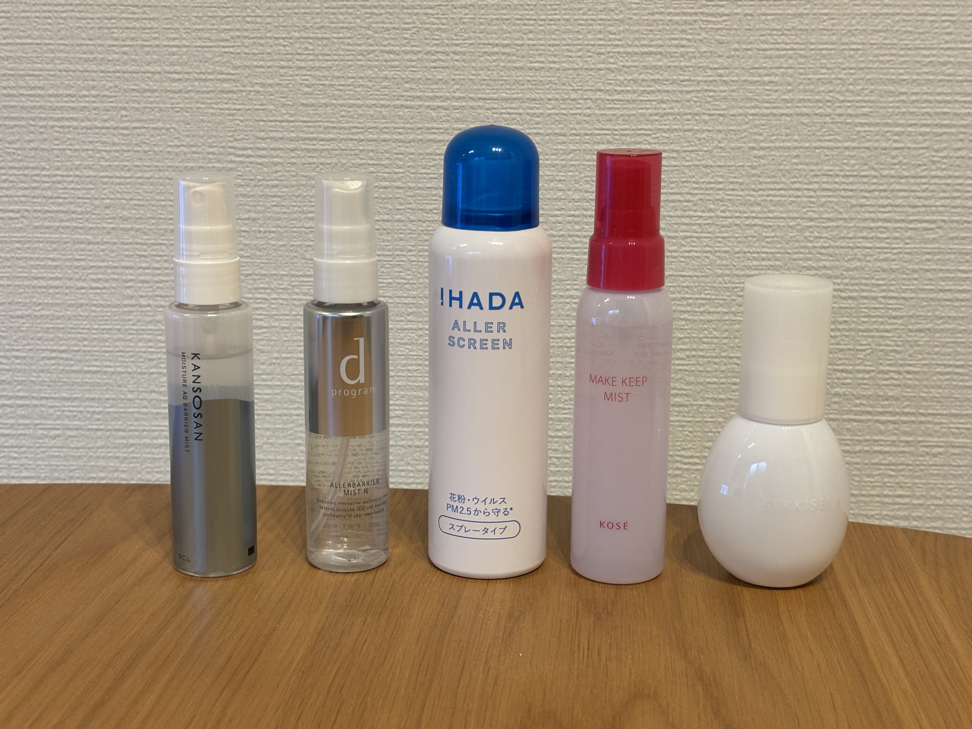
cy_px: 364
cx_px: 486
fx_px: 1460
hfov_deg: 36.8
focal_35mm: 52
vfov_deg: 28.0
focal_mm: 5.96
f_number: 1.6
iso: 80
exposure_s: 1/60
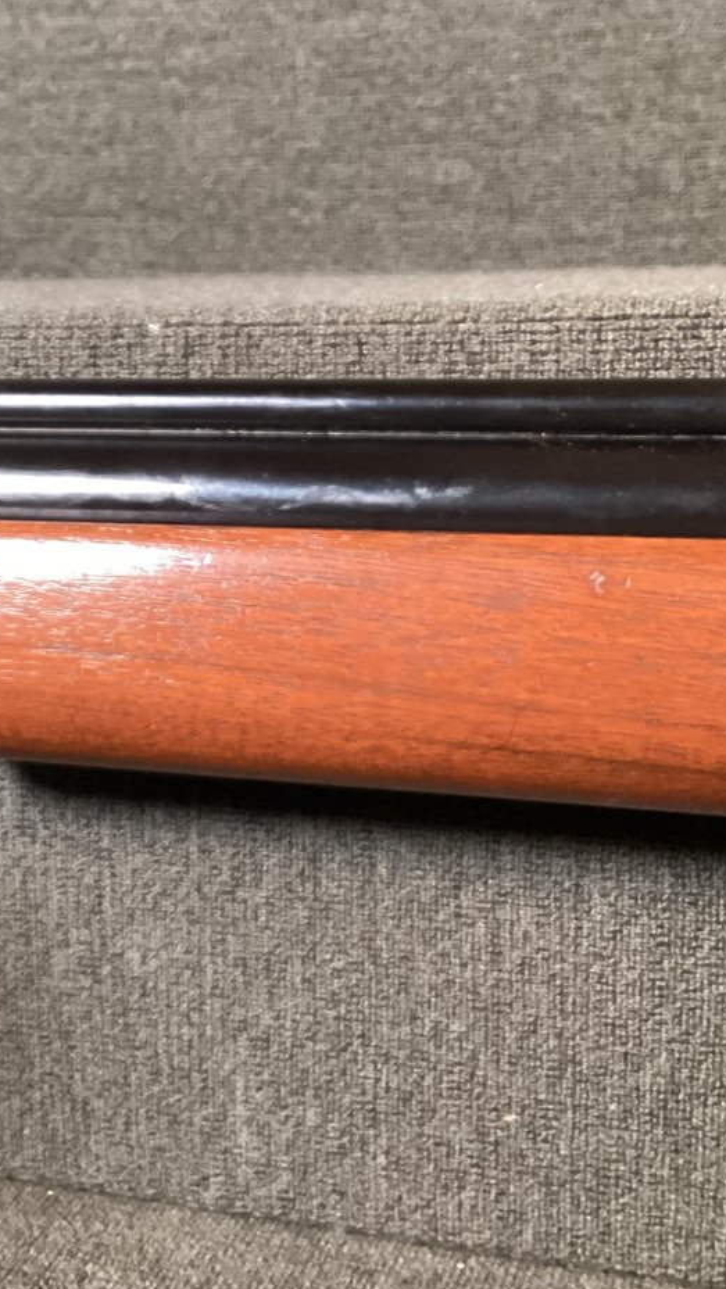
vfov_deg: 37.8
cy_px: 607
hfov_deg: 21.7
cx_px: 185
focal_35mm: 55
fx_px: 1881
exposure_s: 1/40
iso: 250
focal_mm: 3.3
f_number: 2.4
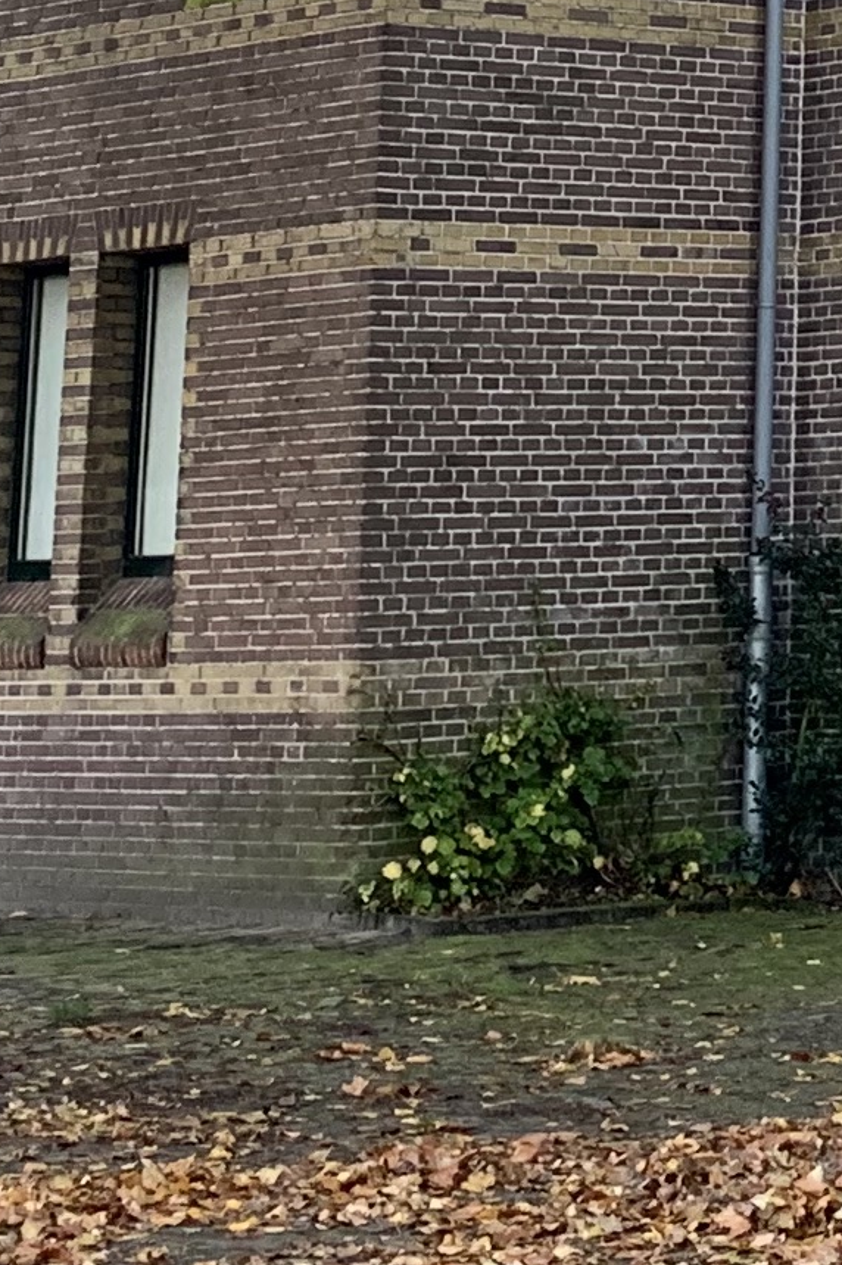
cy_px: -661
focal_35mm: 127
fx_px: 4459
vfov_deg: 14.9
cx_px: 1627
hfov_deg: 10.1
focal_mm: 4.25
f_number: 1.8
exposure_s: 1/96
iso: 100
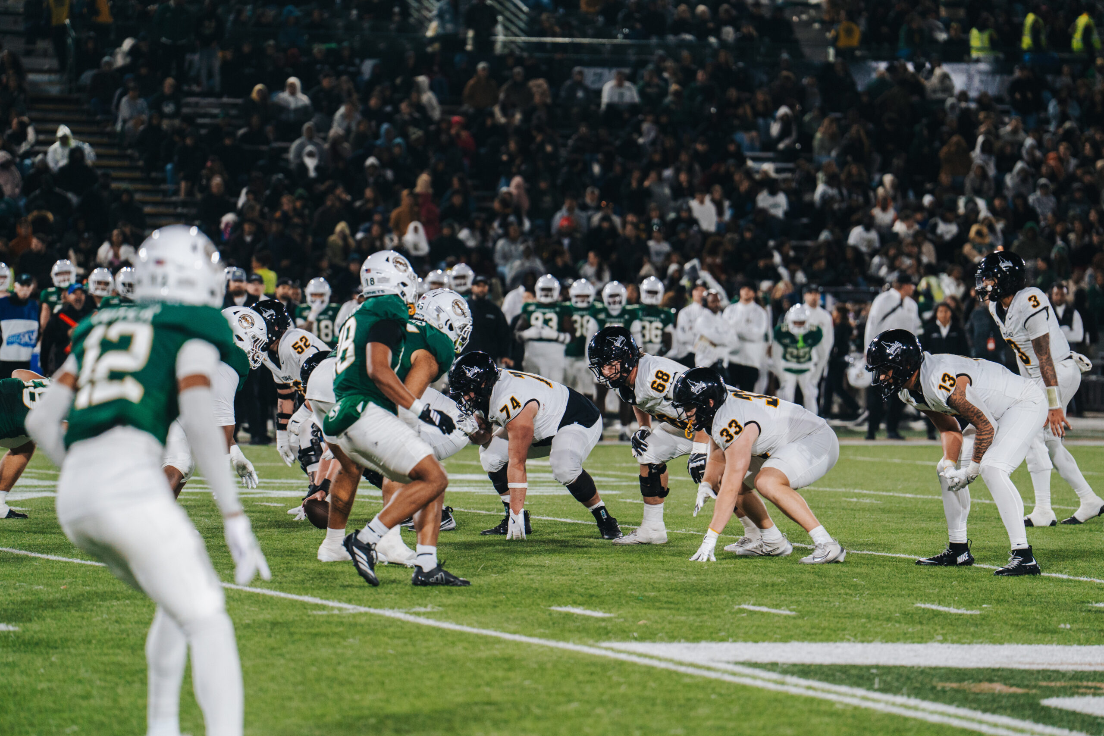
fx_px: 5213
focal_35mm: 170
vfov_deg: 8.1
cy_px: 368
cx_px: 552
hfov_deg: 12.1
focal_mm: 170
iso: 2500
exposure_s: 1/1000
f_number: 3.2
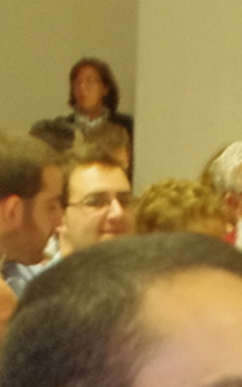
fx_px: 2163
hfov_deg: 6.4
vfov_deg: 9.9
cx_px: 108
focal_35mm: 205
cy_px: 574
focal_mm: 18
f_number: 4
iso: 1600
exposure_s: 1/15
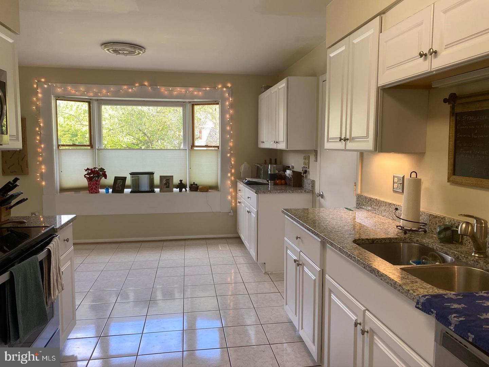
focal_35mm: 26
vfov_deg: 53.1
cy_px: 184
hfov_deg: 67.3
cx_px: 244
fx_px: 367
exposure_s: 1/120
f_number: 1.8
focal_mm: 4.25
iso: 80
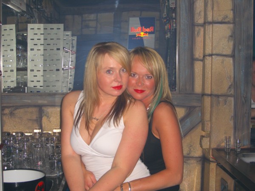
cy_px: 96
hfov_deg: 33.8
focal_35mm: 57
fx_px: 420
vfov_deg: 25.7
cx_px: 128
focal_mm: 11.8
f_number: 3.6
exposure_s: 1/60
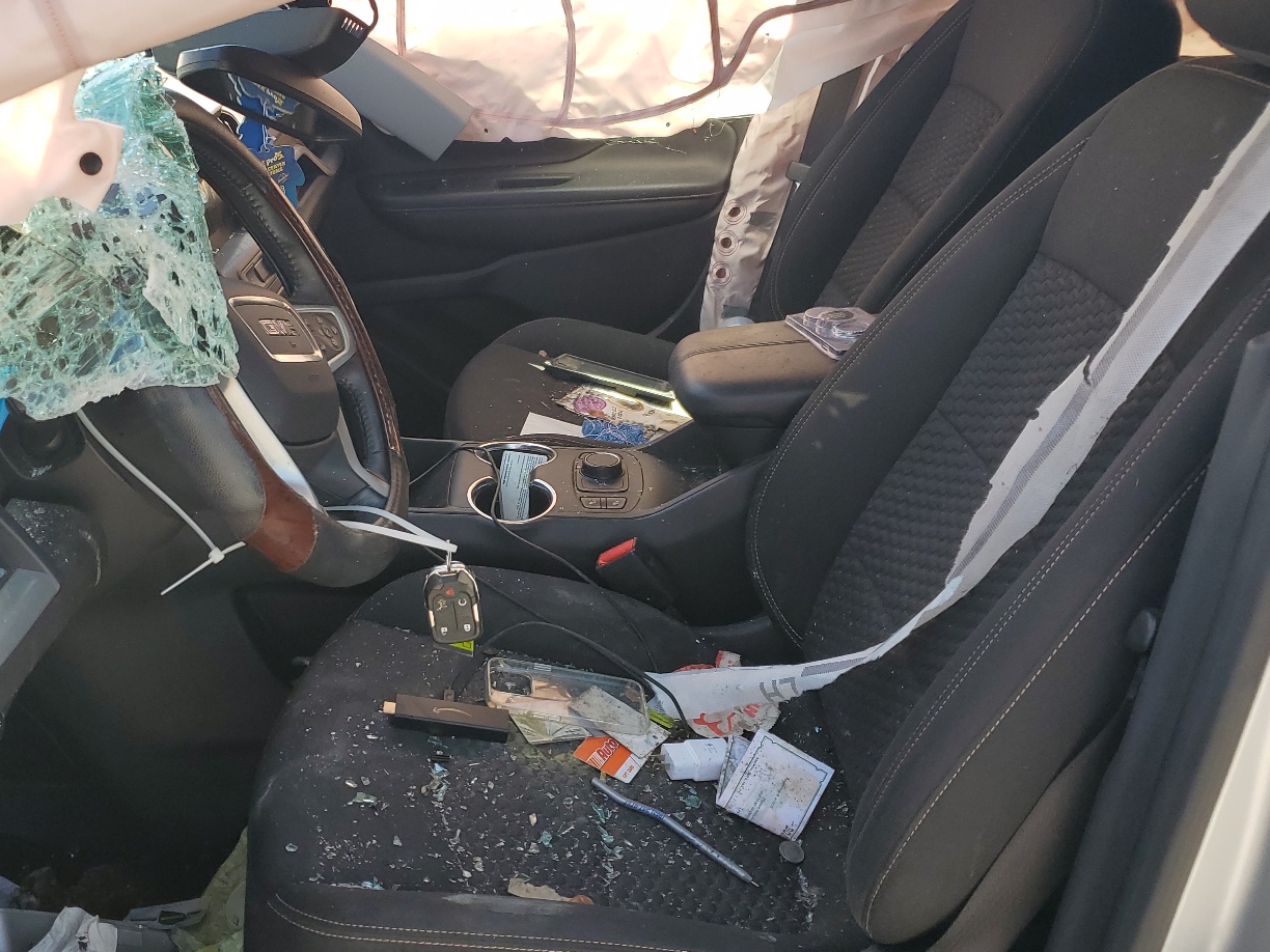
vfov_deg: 41.8
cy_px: 472
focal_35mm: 34
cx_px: 526
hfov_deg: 53.7
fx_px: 1247
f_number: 1.5
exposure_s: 1/556
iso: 50
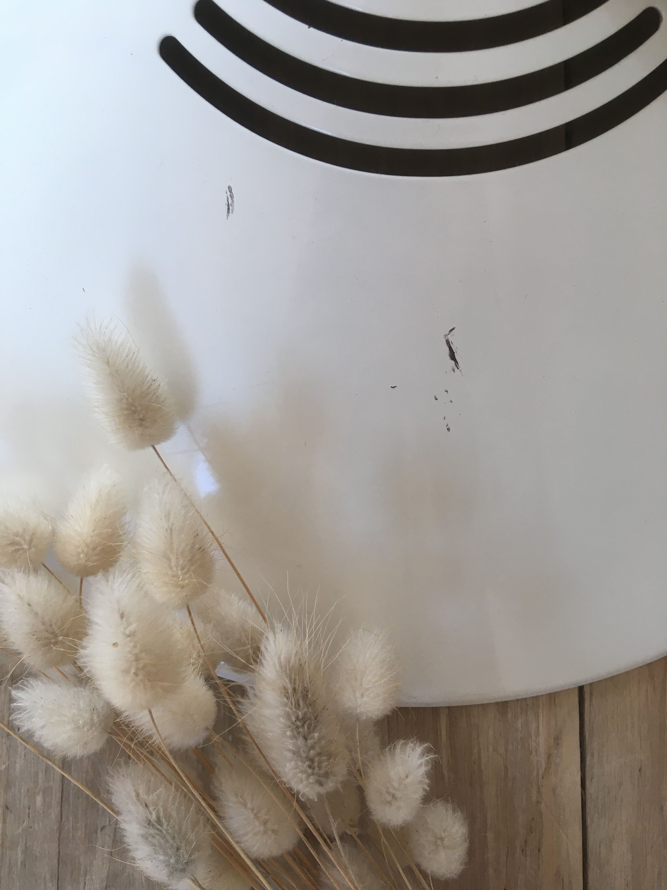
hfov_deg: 48.2
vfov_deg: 61.7
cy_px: 445
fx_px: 745
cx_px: 334
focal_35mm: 29
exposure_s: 1/33
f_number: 2.2
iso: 25
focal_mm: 4.15
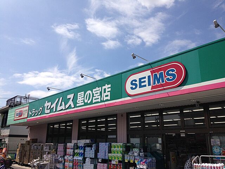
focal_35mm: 33
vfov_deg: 42.9
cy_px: 84
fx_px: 214
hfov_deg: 55.4
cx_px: 112
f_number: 2.4
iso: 50
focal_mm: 4.12
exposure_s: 1/2358
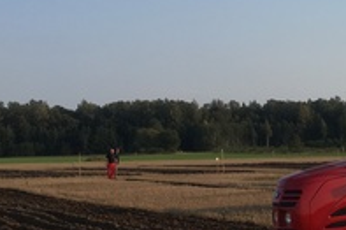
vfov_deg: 13.9
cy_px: 142
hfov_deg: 19.6
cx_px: 413
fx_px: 941
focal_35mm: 98
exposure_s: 1/1054
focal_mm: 4.15
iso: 25
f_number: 2.2
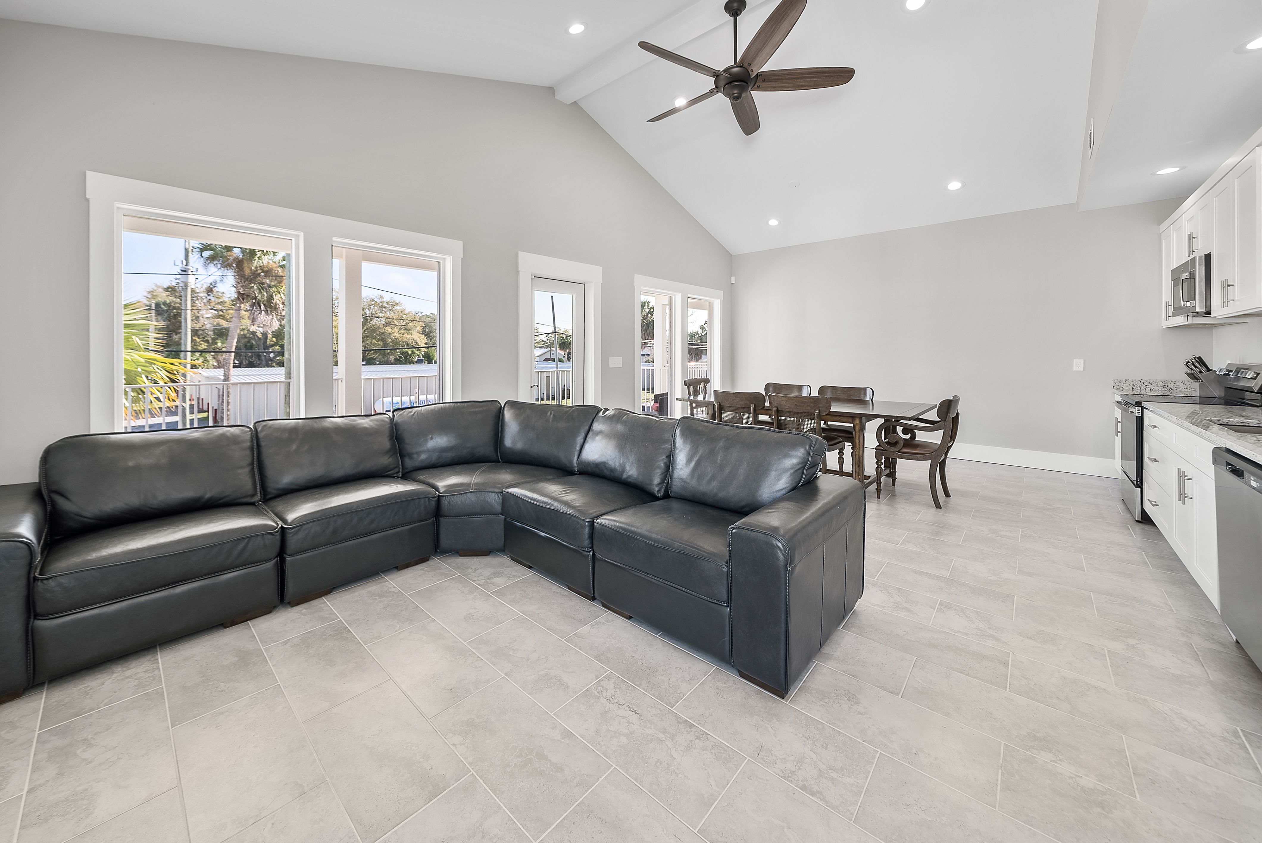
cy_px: 422
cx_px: 631
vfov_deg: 90.1
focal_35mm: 12
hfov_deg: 112.6
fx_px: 421
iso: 100
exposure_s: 1/4
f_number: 7.1
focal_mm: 12
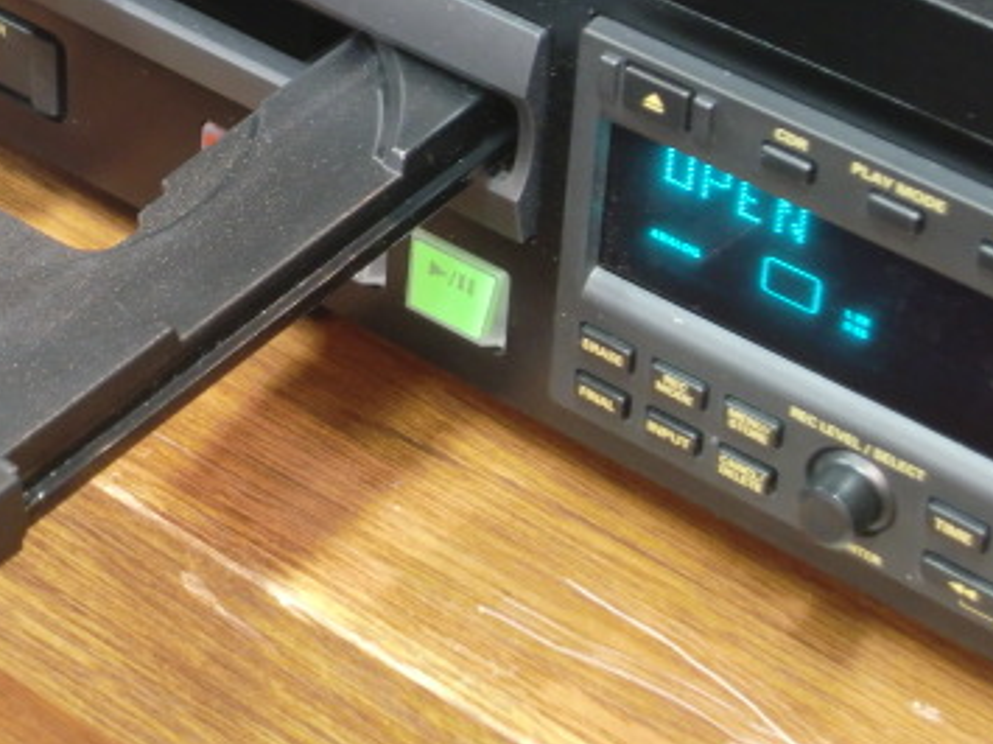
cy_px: 123
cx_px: 134
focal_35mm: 119
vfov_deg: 12.4
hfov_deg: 16.4
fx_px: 3412
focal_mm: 11.7
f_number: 4.1
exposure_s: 1/2
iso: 200
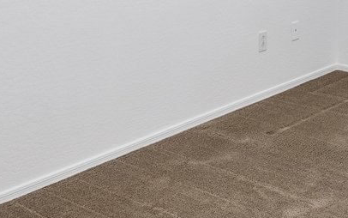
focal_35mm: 72
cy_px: -163
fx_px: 683
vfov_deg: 15.7
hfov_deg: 26.7
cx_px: 365
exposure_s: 1/13
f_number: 8
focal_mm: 14
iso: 400
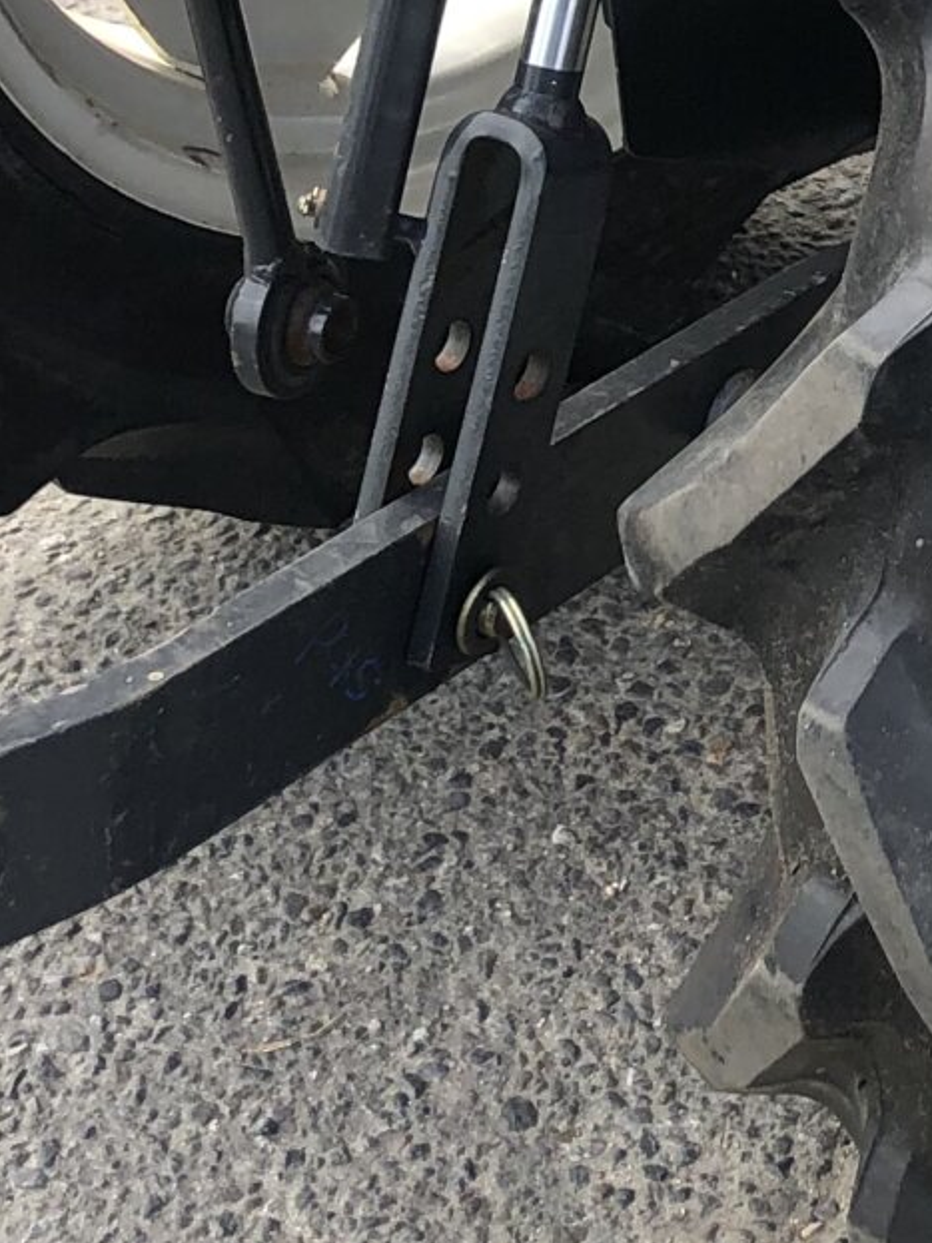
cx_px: 1627
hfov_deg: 12.0
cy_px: -34
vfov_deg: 16.7
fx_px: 4130
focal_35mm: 115
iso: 20
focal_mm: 3.99
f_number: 1.8
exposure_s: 1/397
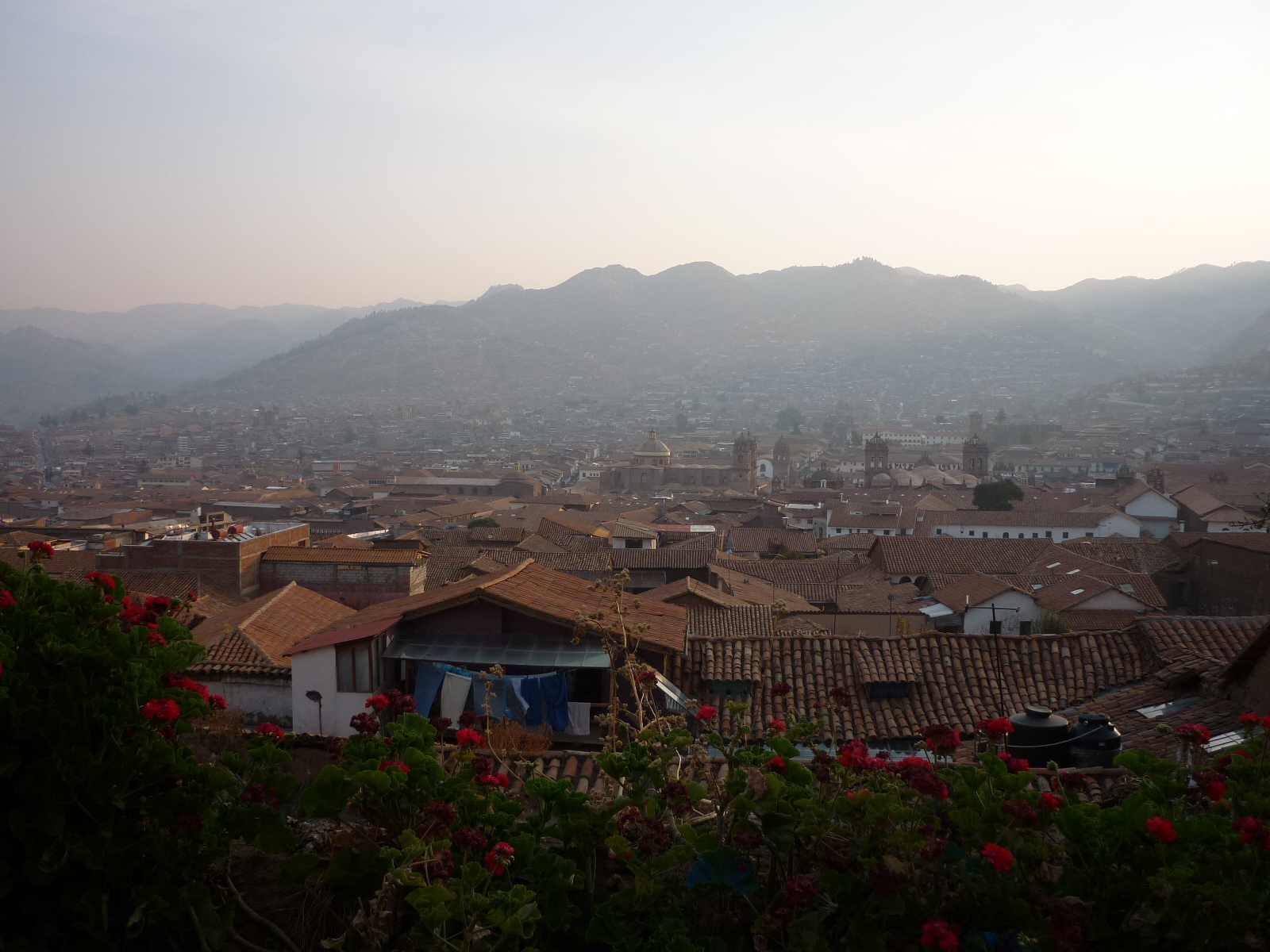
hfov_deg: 55.4
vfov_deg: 42.9
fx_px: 1211
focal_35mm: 33
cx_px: 635
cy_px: 476
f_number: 2.8
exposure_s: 1/500
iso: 80
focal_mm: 5.5
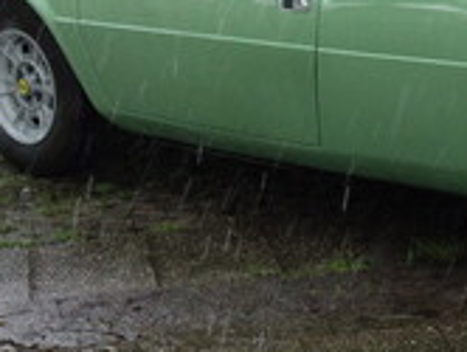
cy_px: 34
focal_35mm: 149
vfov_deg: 9.9
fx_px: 2013
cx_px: 537
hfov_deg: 12.9
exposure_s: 1/250
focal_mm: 16.01
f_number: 3.2
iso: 500
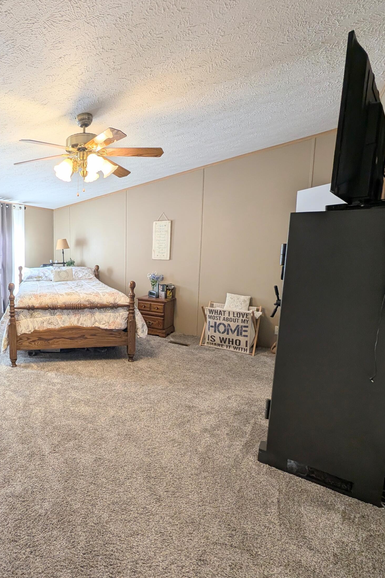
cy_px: 285
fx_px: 273
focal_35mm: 17
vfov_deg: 93.3
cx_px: 67
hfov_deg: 63.2
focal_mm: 2.23
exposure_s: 1/120
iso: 99
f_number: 1.95
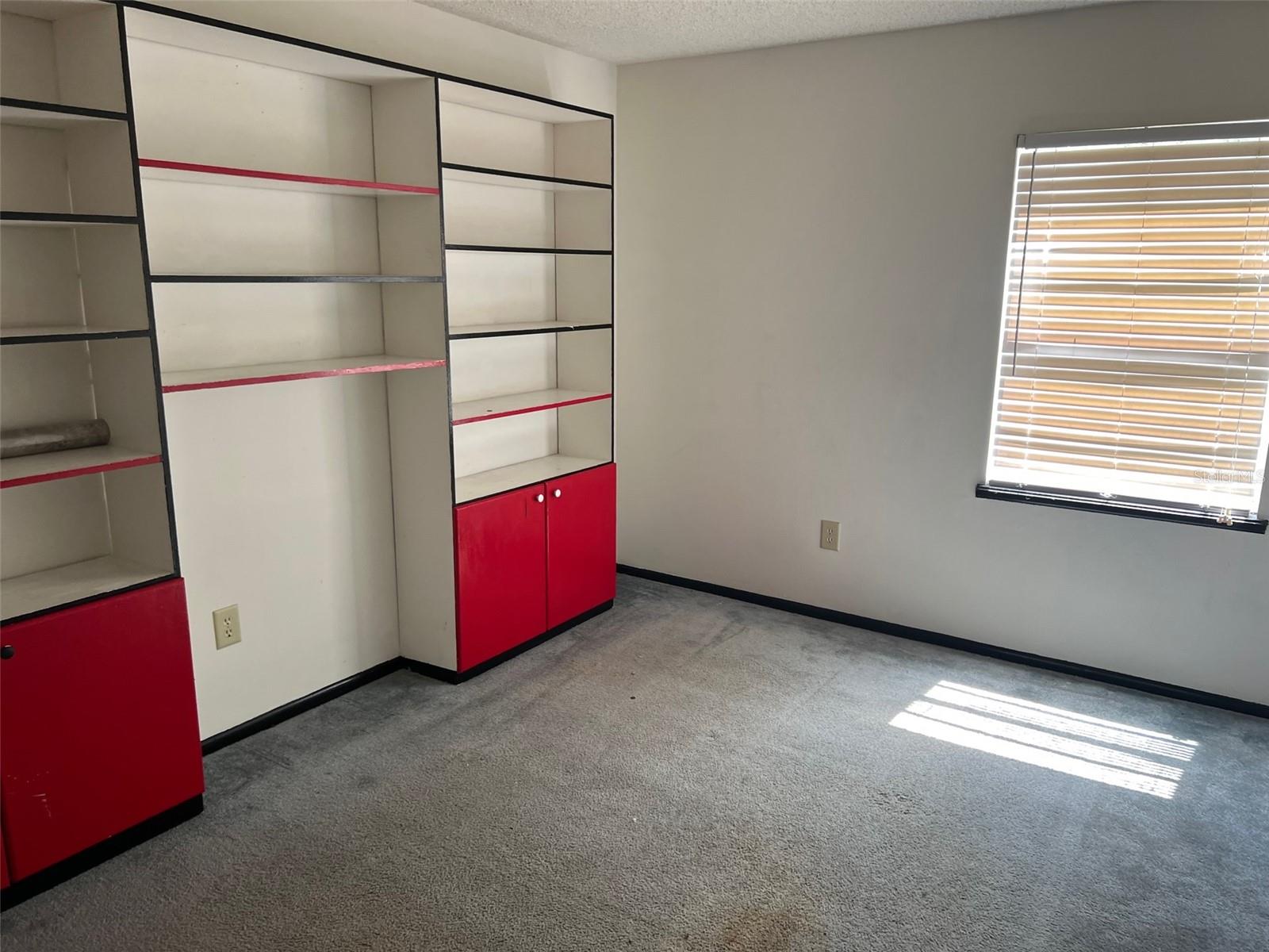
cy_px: 476
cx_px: 634
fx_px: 953
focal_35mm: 26
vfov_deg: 53.1
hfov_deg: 67.3
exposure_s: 1/121
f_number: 1.5
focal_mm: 5.7
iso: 100
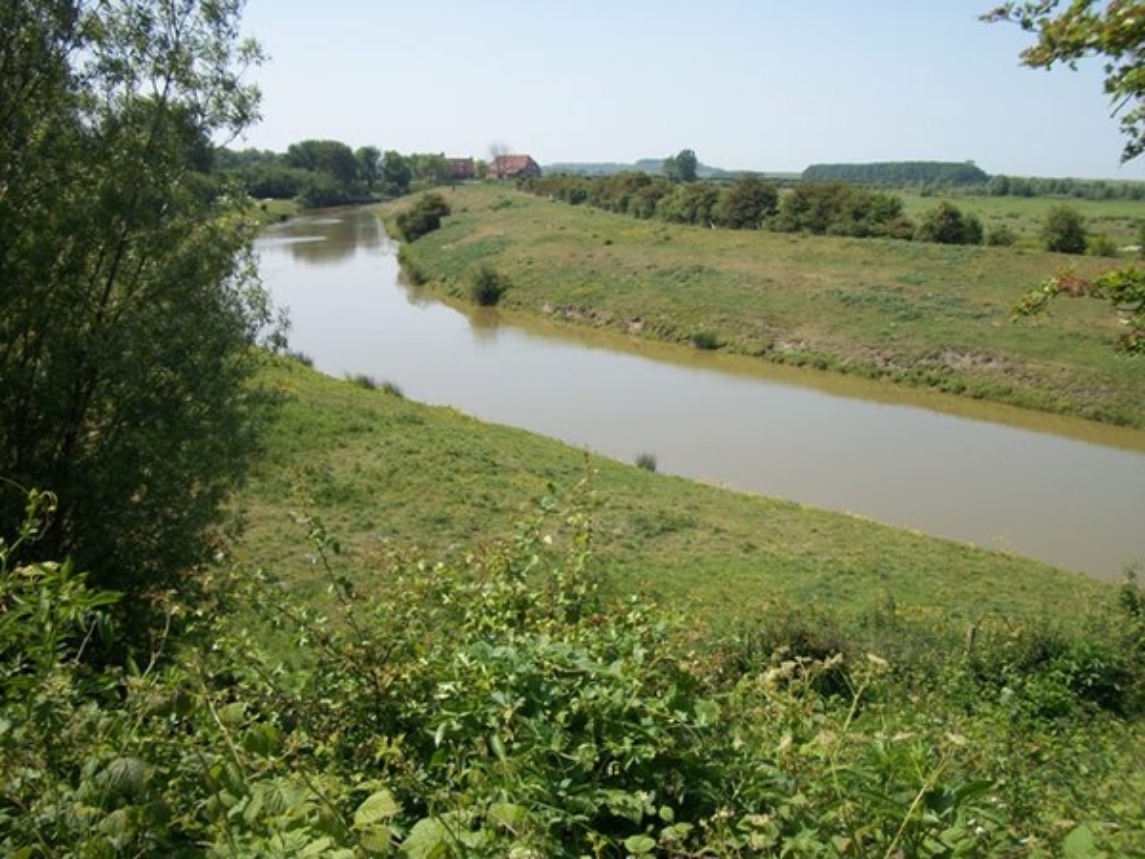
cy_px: 430
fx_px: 1058
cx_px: 572
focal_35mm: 32
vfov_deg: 44.2
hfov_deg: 56.8
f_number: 8.8
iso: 80
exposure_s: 1/160
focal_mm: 5.7
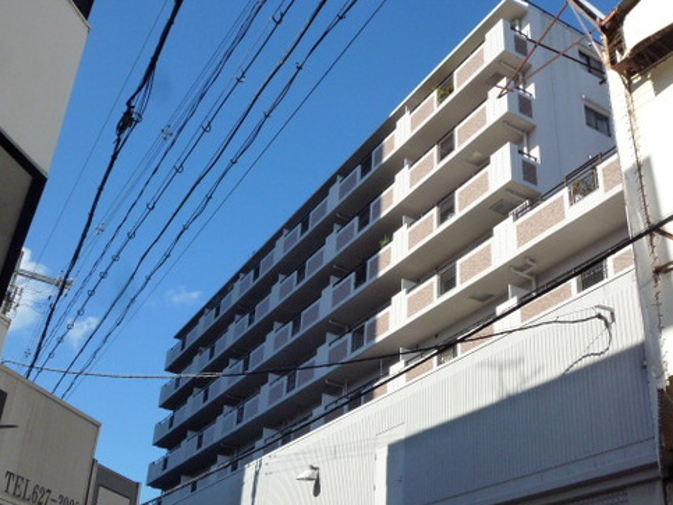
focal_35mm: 41
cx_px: 364
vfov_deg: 35.0
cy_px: 311
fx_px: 797
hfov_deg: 45.7
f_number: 5.6
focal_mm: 5.8
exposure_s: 1/500
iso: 160
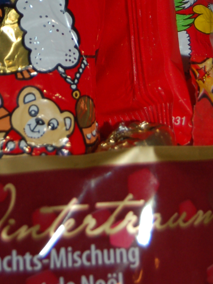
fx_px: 1217
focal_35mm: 148
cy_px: -72
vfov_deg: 12.9
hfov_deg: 10.0
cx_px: 75
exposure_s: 1/60
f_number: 4.8
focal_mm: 35
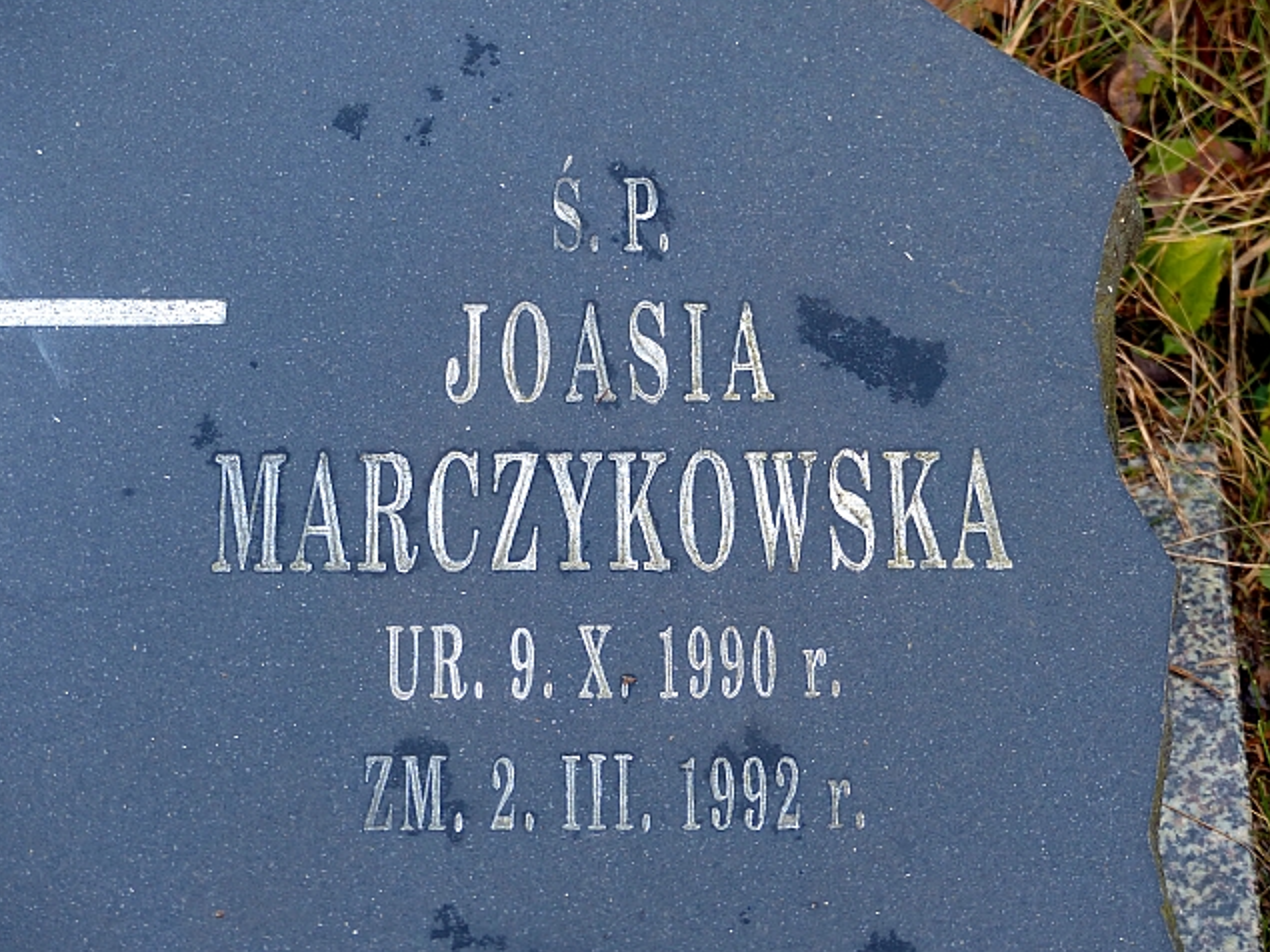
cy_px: 474
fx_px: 4659
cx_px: 632
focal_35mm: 127
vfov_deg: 11.7
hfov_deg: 15.5
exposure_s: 1/80
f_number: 2.8
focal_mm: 22.6
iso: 125
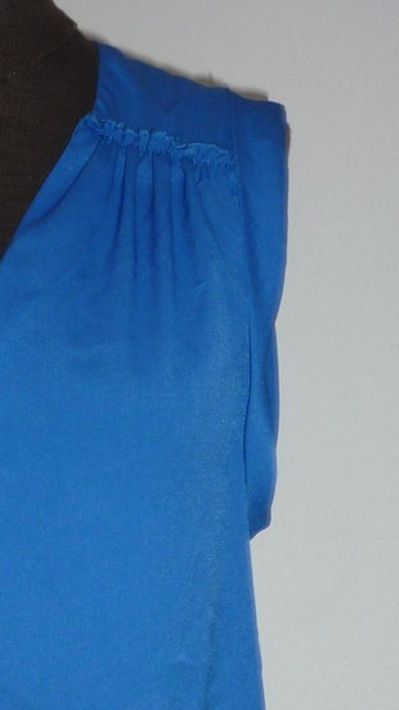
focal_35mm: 87
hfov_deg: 13.4
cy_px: 739
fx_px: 1636
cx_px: -109
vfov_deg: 23.3
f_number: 2.8
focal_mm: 5.5
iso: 100
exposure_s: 1/30
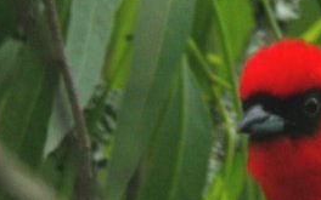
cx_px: 383
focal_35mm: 308
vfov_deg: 4.3
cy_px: 185
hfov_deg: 6.8
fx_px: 2694
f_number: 4.3
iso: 100
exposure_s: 1/60.3
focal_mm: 24.8
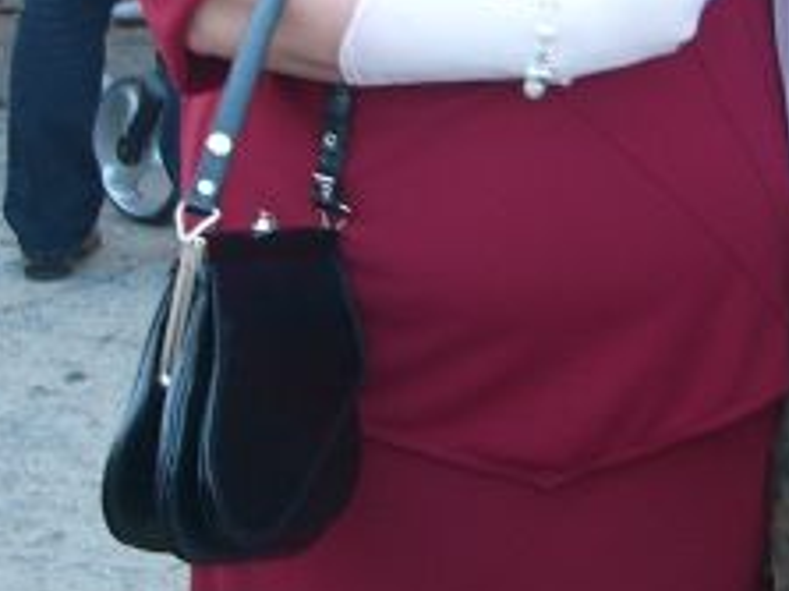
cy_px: -34
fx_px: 4214
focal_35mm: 185
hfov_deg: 10.7
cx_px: 616
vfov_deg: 8.0
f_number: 2.8
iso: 50
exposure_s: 1/30
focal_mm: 9.1
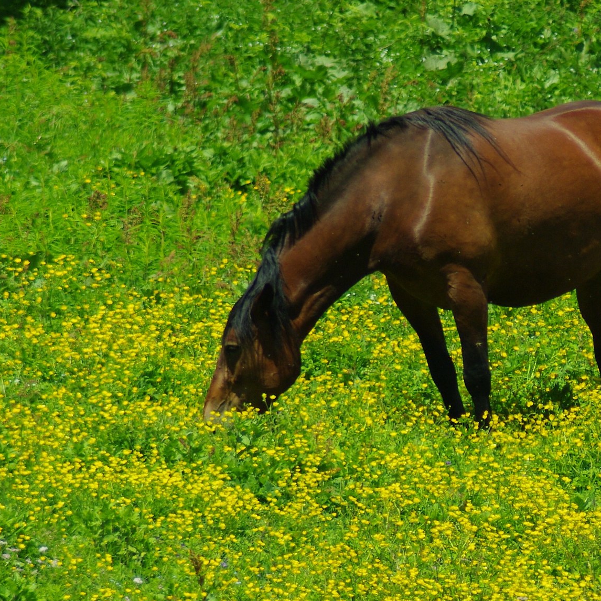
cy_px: 263
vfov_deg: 2.2
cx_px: 280
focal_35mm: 800
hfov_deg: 2.2
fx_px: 15714
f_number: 5.6
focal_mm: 300
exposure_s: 1/750
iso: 200
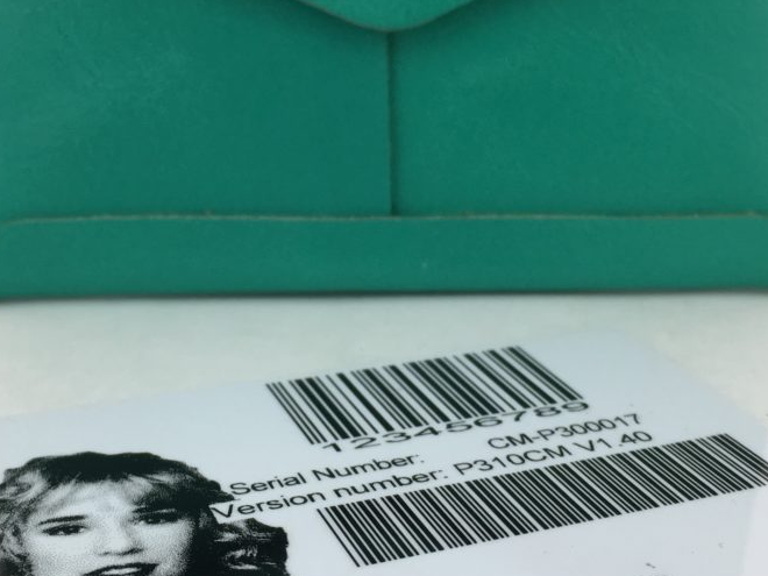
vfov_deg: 24.4
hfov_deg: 32.2
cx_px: 339
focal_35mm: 60
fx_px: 1331
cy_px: 257
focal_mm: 4.15
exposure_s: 1/120
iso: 40
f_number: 2.2
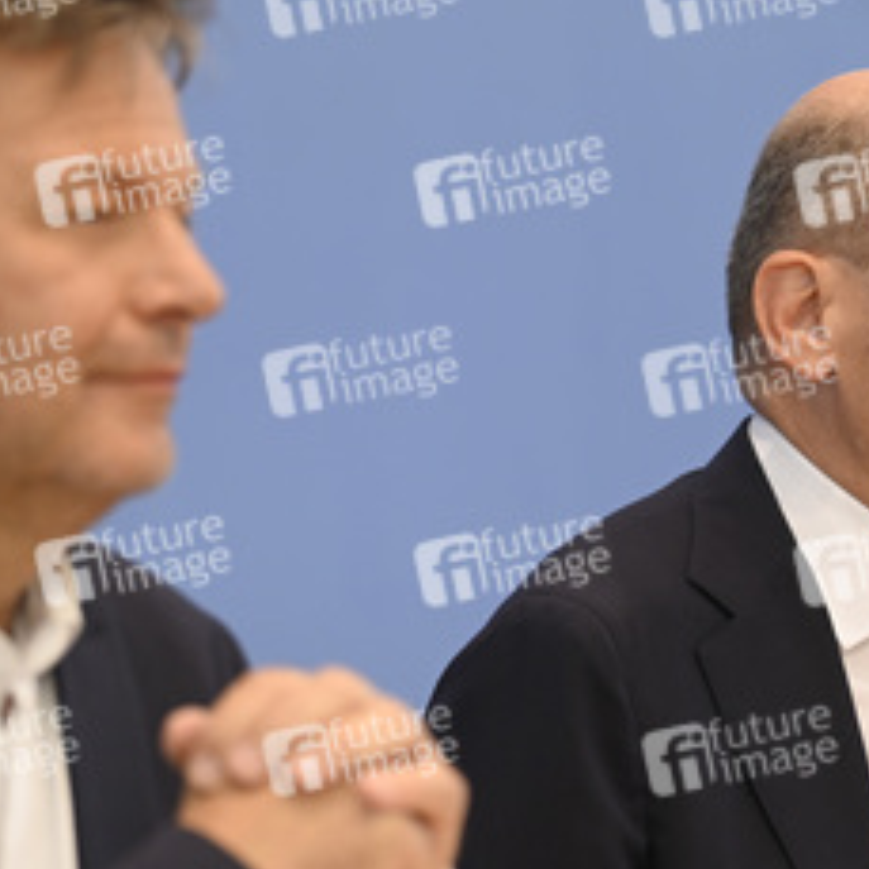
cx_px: 412
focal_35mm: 184
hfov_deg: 9.5
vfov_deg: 9.5
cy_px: 467
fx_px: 5226
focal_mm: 110
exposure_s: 1/640
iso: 1000
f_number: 2.8
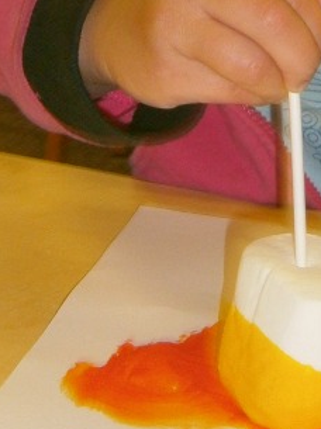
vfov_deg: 28.6
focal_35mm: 66
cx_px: 384
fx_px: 818
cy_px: 72
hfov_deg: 20.7
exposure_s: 1/30
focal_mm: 4.7
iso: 125
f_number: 2.8
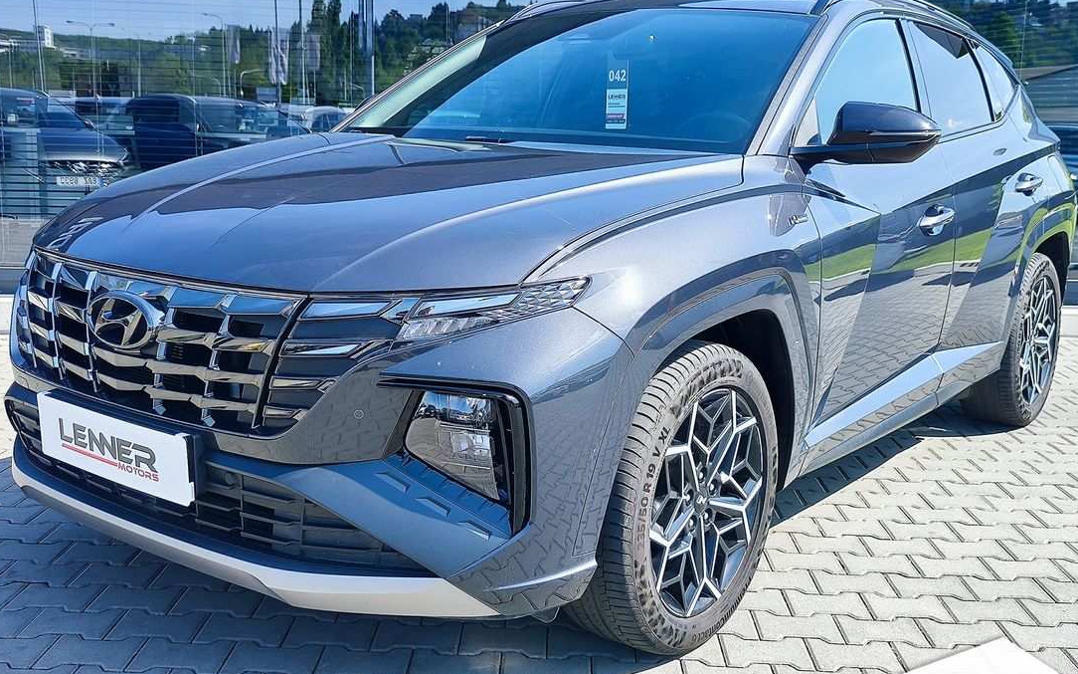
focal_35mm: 27
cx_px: 538
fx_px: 793
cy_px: 340
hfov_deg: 68.4
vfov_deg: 46.0
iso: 50
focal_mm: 7.01
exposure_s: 1/301
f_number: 1.69
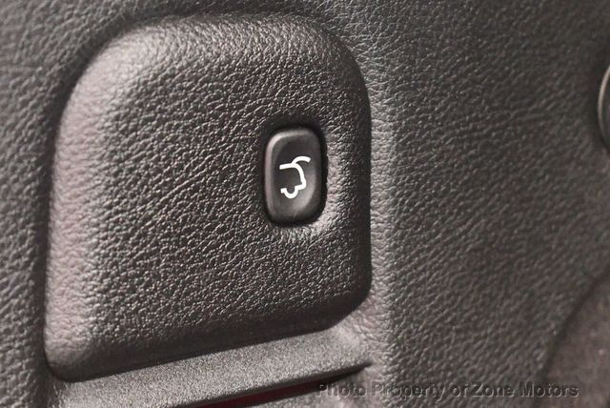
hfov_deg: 18.6
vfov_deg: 12.5
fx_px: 1866
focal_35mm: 110
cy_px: 204
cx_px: 305
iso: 12800
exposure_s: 1/40
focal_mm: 55
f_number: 5.6
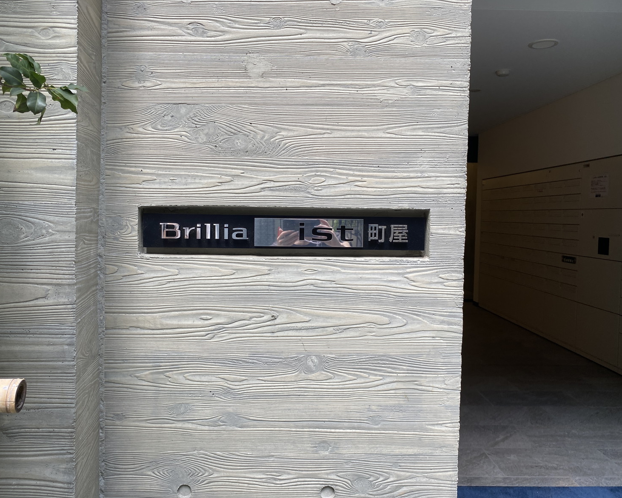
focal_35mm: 28
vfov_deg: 51.5
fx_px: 516
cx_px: 293
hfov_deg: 62.2
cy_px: 245
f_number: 1.8
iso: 32
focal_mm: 4.25
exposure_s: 1/375
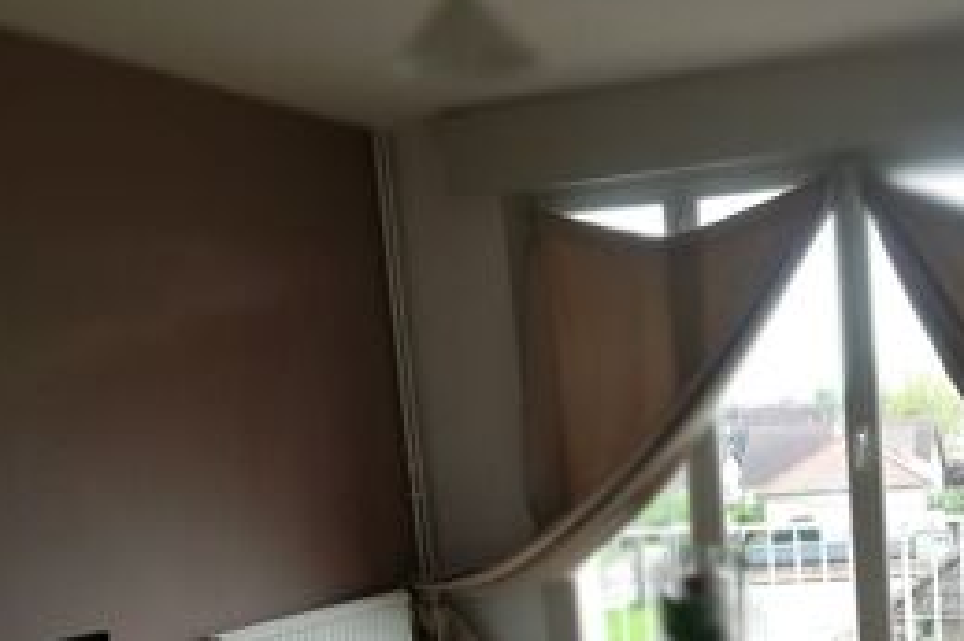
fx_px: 1338
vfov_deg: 25.7
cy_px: 626
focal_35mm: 50
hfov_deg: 37.8
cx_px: 808
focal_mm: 3.83
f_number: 4
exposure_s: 1/100
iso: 80
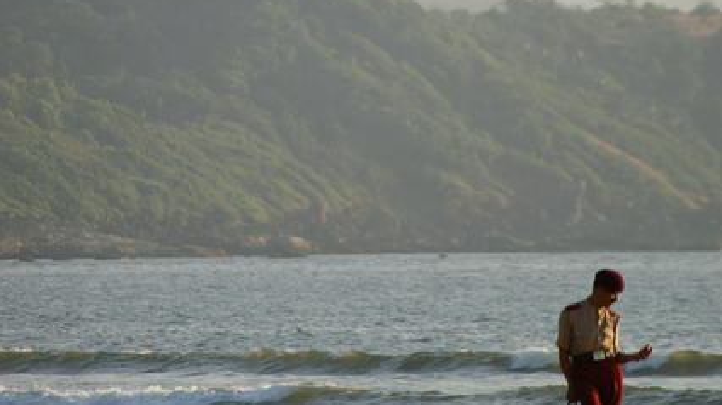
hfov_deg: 3.0
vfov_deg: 1.7
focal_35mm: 712
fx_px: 13624
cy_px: 5
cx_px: 361
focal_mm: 300
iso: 200
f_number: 5.6
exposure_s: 1/800
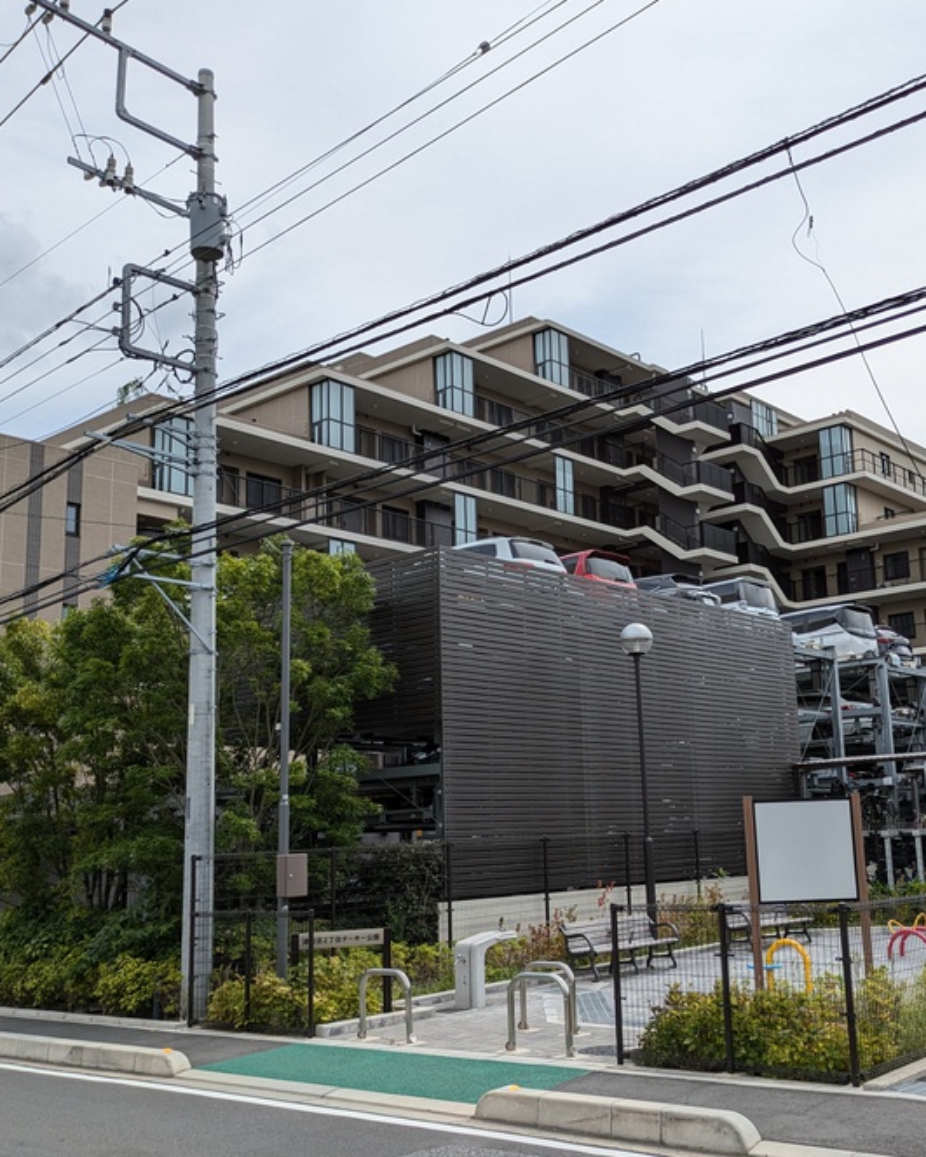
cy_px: 593
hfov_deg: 42.0
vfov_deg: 51.5
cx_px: 557
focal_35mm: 35
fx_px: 1198
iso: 48
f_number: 1.89
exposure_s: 1/2632
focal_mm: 5.43
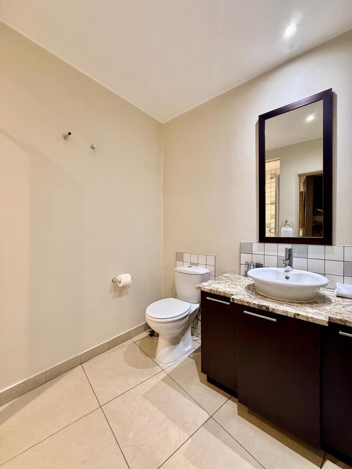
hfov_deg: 85.7
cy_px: 234
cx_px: 176
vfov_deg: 102.1
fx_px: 190
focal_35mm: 14
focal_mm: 2.22
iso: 320
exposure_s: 1/50
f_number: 2.2
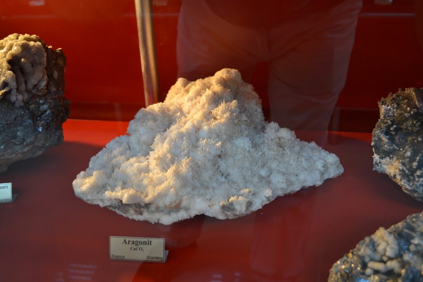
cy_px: 141
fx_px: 423
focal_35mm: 36
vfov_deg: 36.9
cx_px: 212
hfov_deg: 53.1
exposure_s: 1/25
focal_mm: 24
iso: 400
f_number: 4
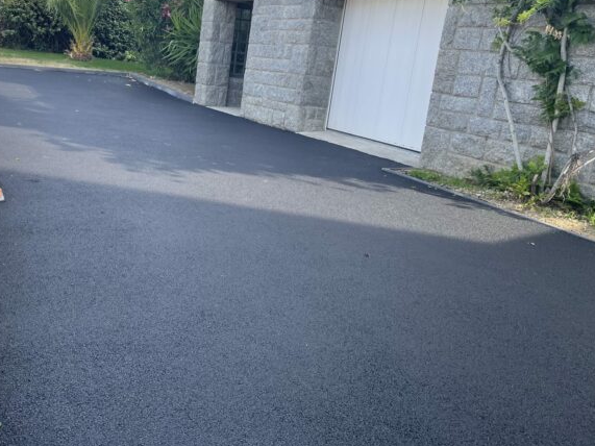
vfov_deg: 40.5
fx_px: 601
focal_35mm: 35
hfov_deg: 51.8
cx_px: 204
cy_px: 184
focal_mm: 4.2
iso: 32
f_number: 1.6
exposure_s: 1/609
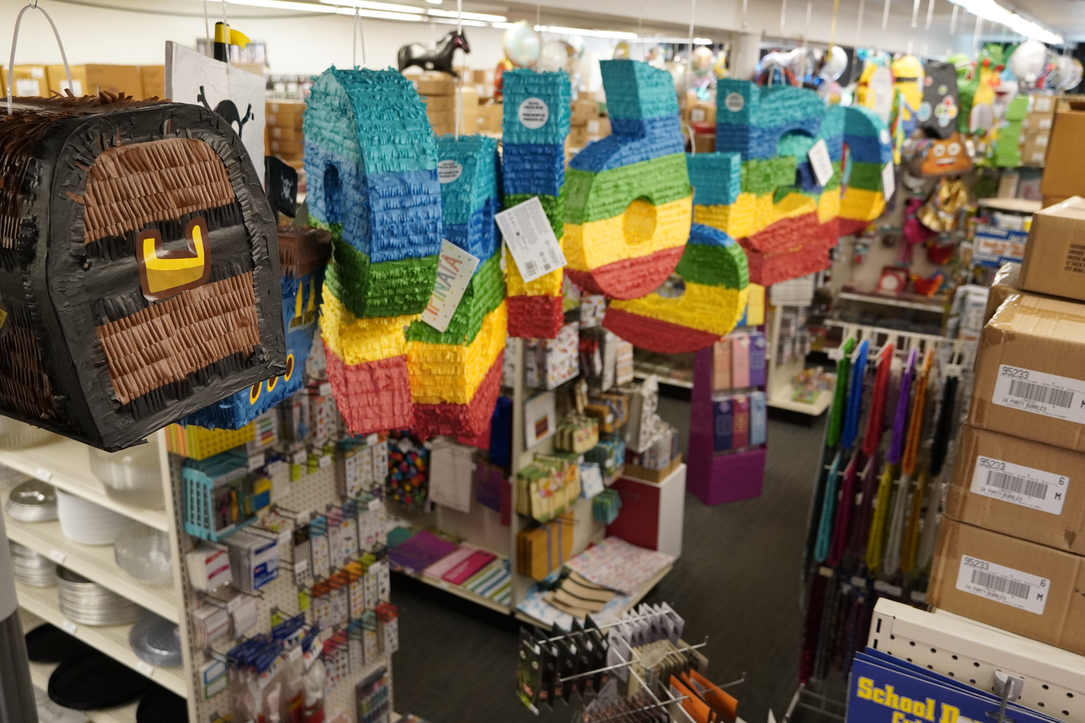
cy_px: 362
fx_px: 904
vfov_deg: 43.6
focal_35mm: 30
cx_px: 542
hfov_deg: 61.9
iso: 1600
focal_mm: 20
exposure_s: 1/200
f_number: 4
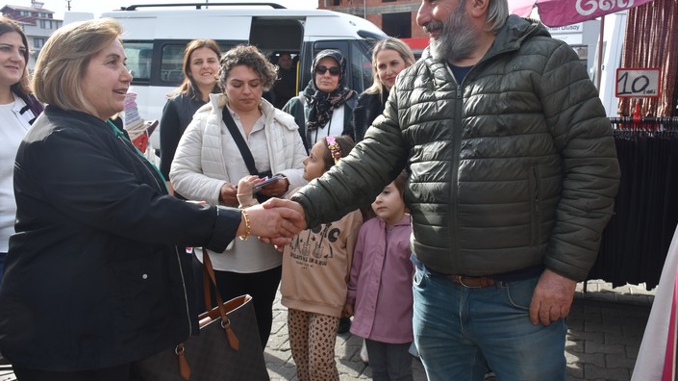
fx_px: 593
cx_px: 349
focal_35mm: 33
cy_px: 164
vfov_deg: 35.5
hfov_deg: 59.5
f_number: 8
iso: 500
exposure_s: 1/500
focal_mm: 20
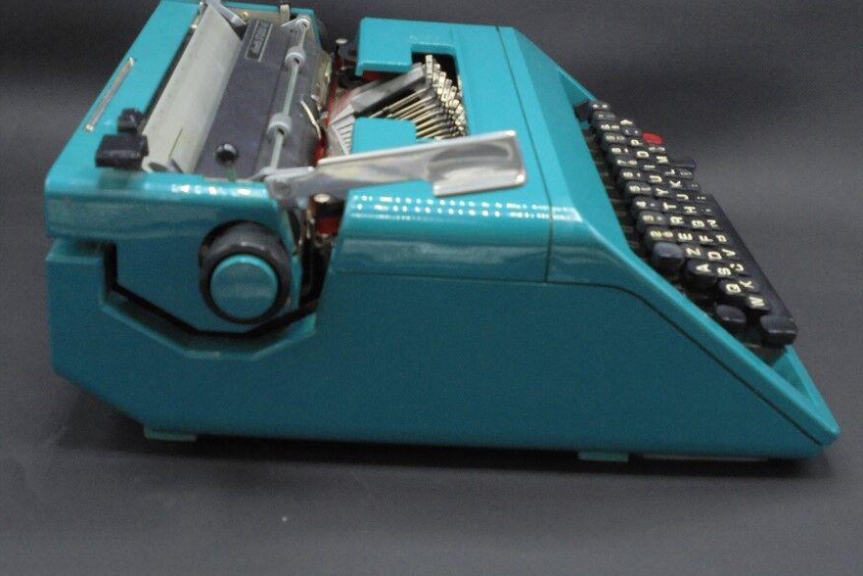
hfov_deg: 38.2
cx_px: 434
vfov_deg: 26.0
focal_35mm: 52
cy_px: 254
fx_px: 1246
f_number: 4.8
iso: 250
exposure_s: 1/30
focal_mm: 8.9
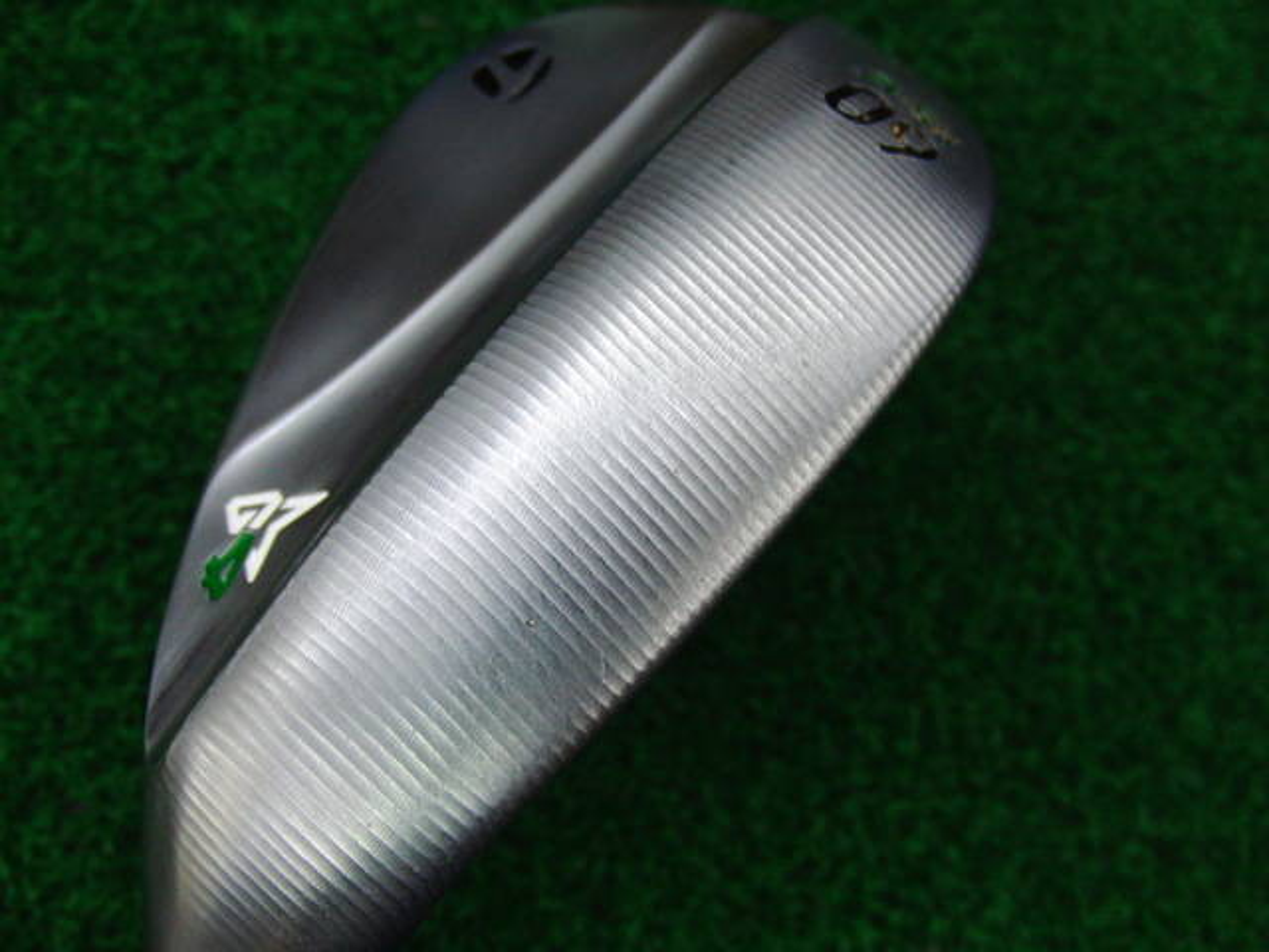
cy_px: 476
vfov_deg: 38.7
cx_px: 634
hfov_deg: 50.1
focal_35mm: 37
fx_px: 1356
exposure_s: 1/80
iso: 250
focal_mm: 6.42
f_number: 3.6
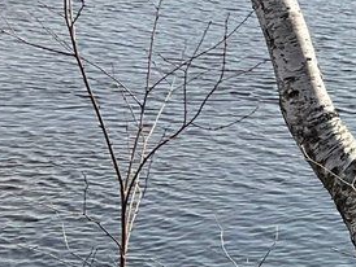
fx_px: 1647
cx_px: 574
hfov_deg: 11.7
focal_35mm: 160
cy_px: 129
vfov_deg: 9.3
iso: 25
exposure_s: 1/1848
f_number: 1.8
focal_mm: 3
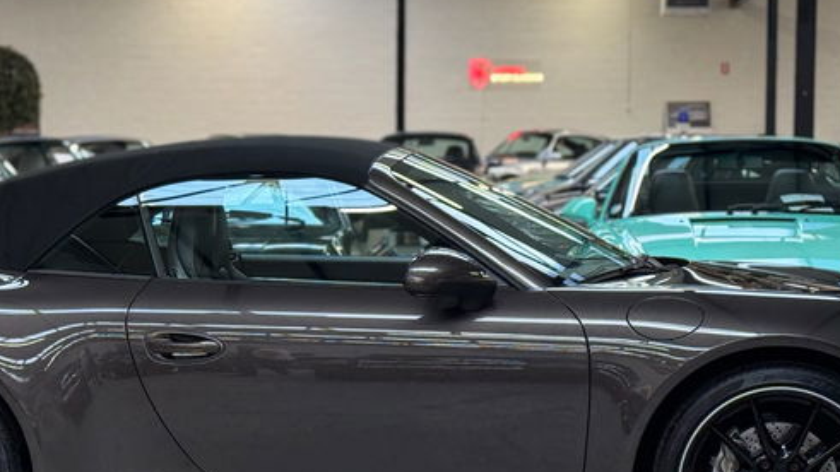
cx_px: 342
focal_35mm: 109
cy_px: 414
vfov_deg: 11.1
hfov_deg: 19.6
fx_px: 2427
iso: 50
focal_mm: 6.76
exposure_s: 1/100
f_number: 1.78
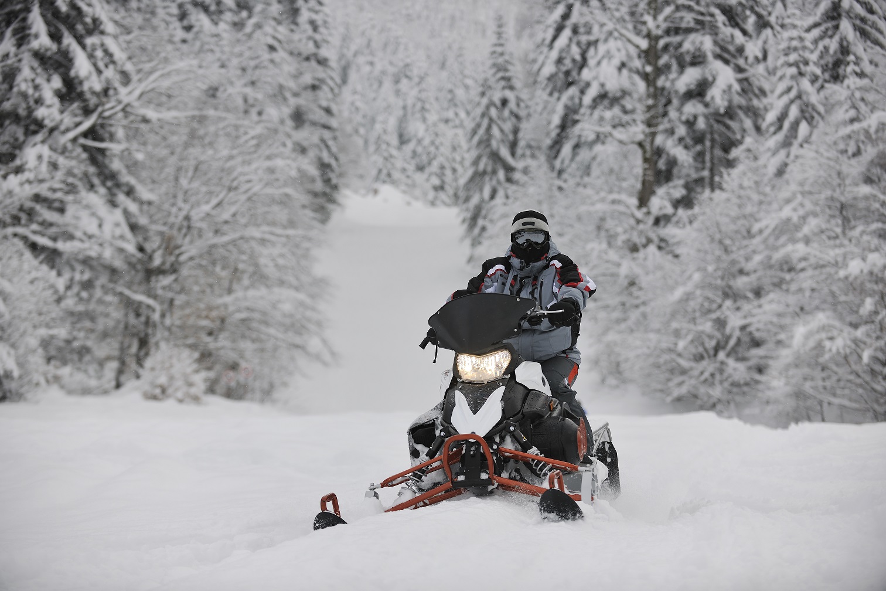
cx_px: 443
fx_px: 2412
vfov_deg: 14.0
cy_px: 296
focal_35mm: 98
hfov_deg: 20.8
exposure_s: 1/1000
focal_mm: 98
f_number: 3.2
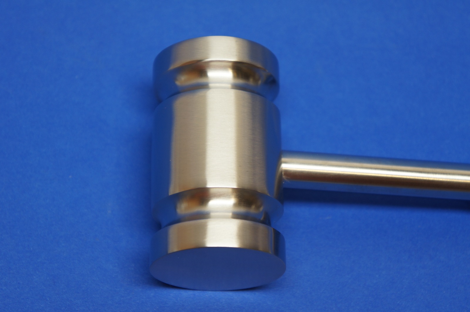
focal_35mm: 82
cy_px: 156
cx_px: 235
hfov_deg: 24.6
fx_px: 1076
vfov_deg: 16.5
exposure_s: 1/20
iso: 200
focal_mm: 55
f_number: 5.6
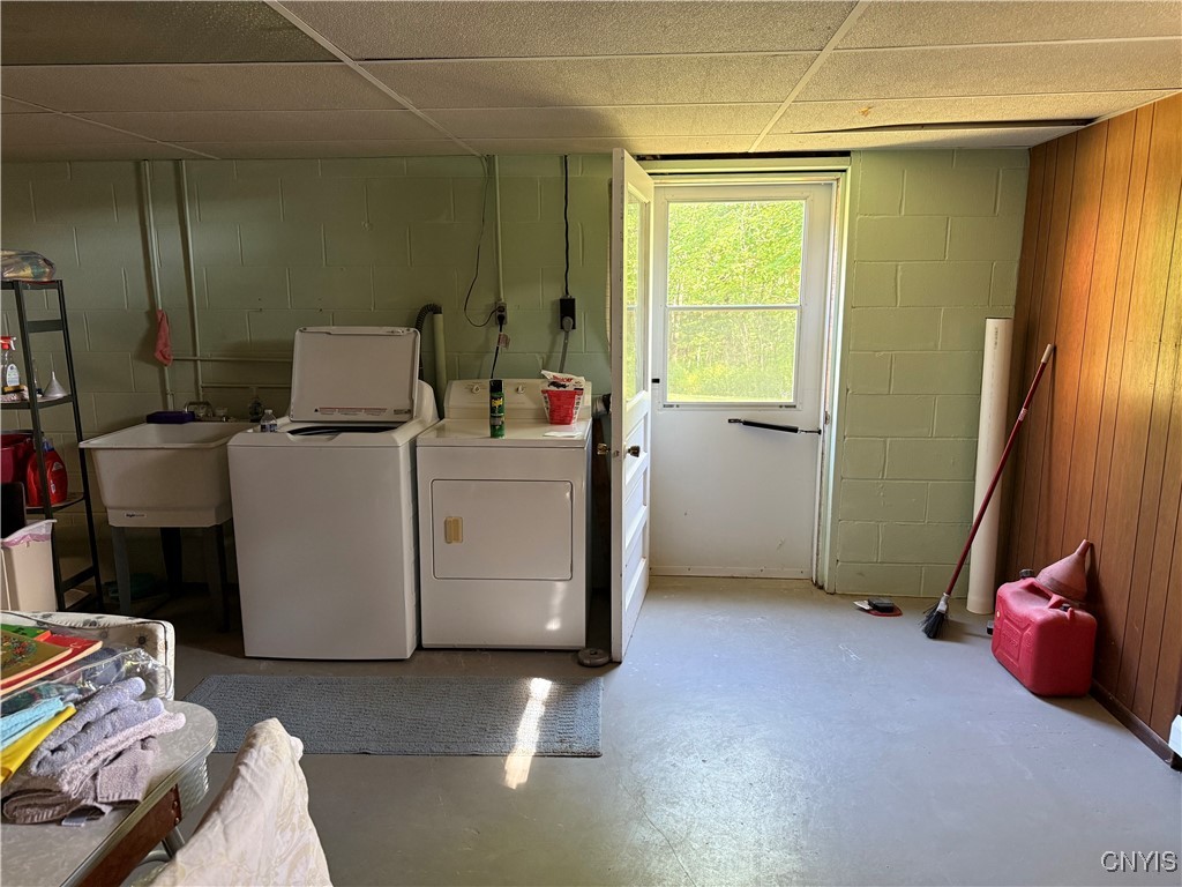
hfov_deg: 71.6
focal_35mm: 24
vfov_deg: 56.8
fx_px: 820
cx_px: 591
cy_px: 444
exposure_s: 1/60
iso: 320
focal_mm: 6.76
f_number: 1.78
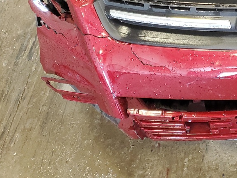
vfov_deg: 18.6
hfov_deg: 24.5
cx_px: 283
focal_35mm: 72
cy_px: -67
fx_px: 493
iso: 132
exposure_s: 1/60.2
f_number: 1.5
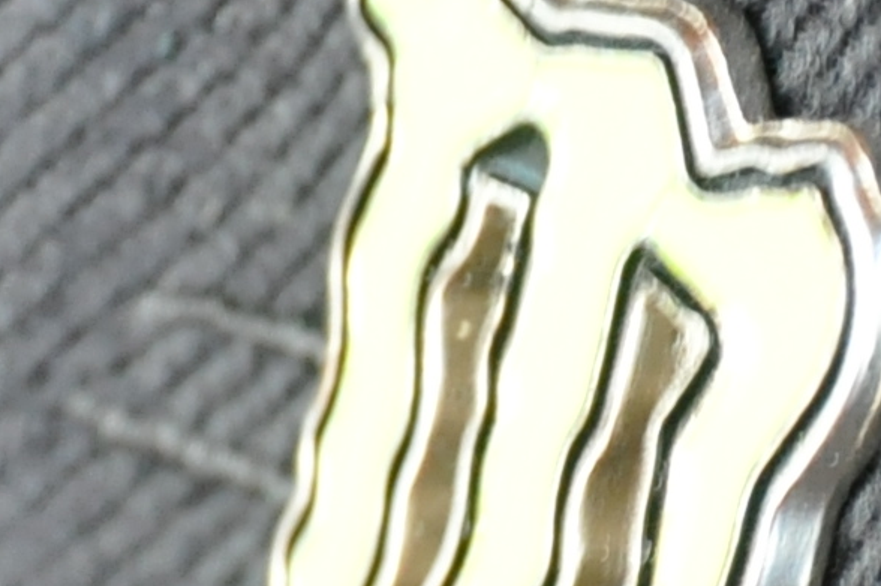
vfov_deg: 2.0
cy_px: 580
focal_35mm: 678
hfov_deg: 3.0
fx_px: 16578
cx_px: 476
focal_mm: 62
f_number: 5.3
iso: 800
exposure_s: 1/25
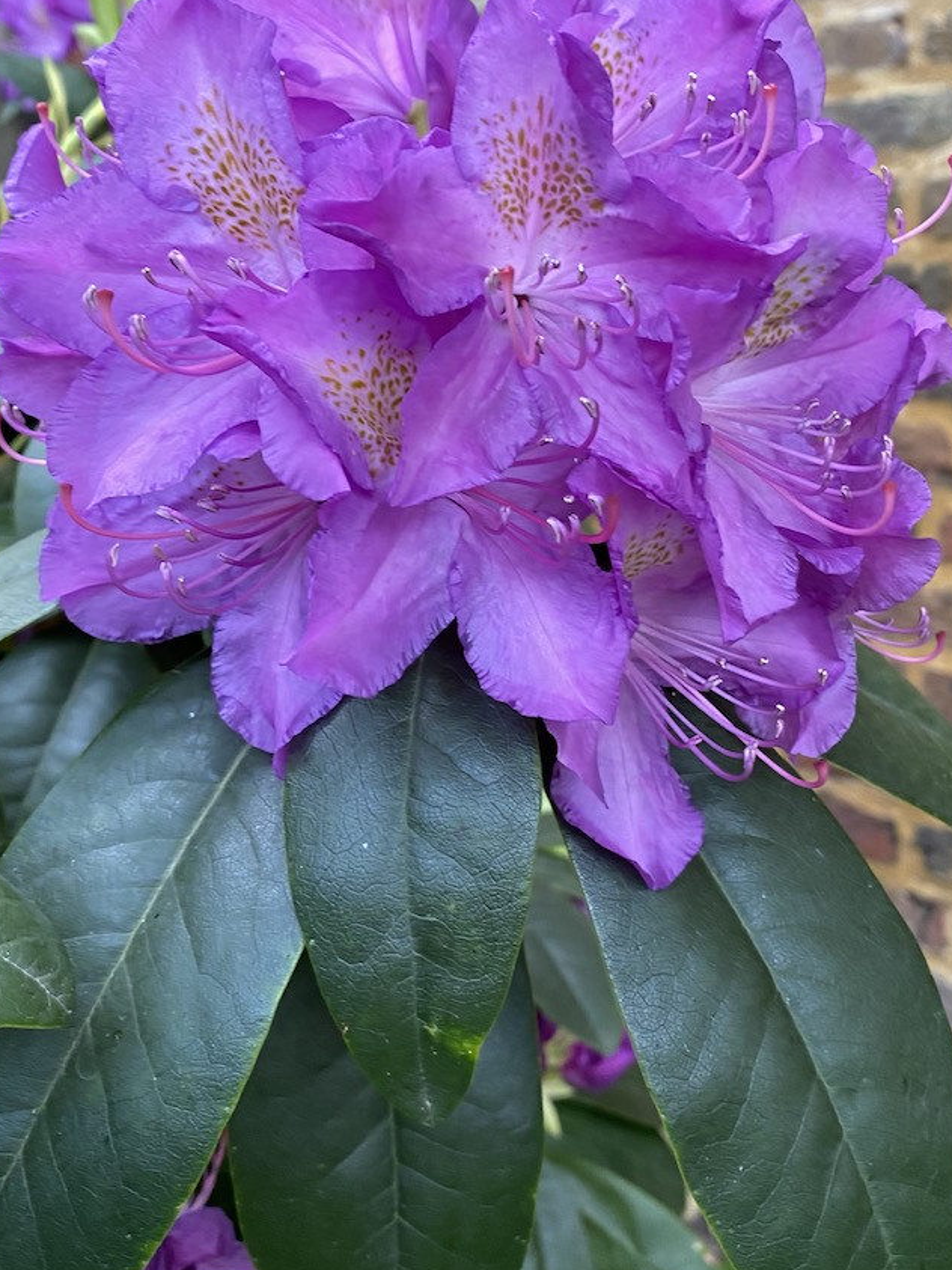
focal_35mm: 37
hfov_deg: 38.6
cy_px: 527
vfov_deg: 49.9
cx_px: 539
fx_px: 1357
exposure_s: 1/60
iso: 125
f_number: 1.8
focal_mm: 4.25
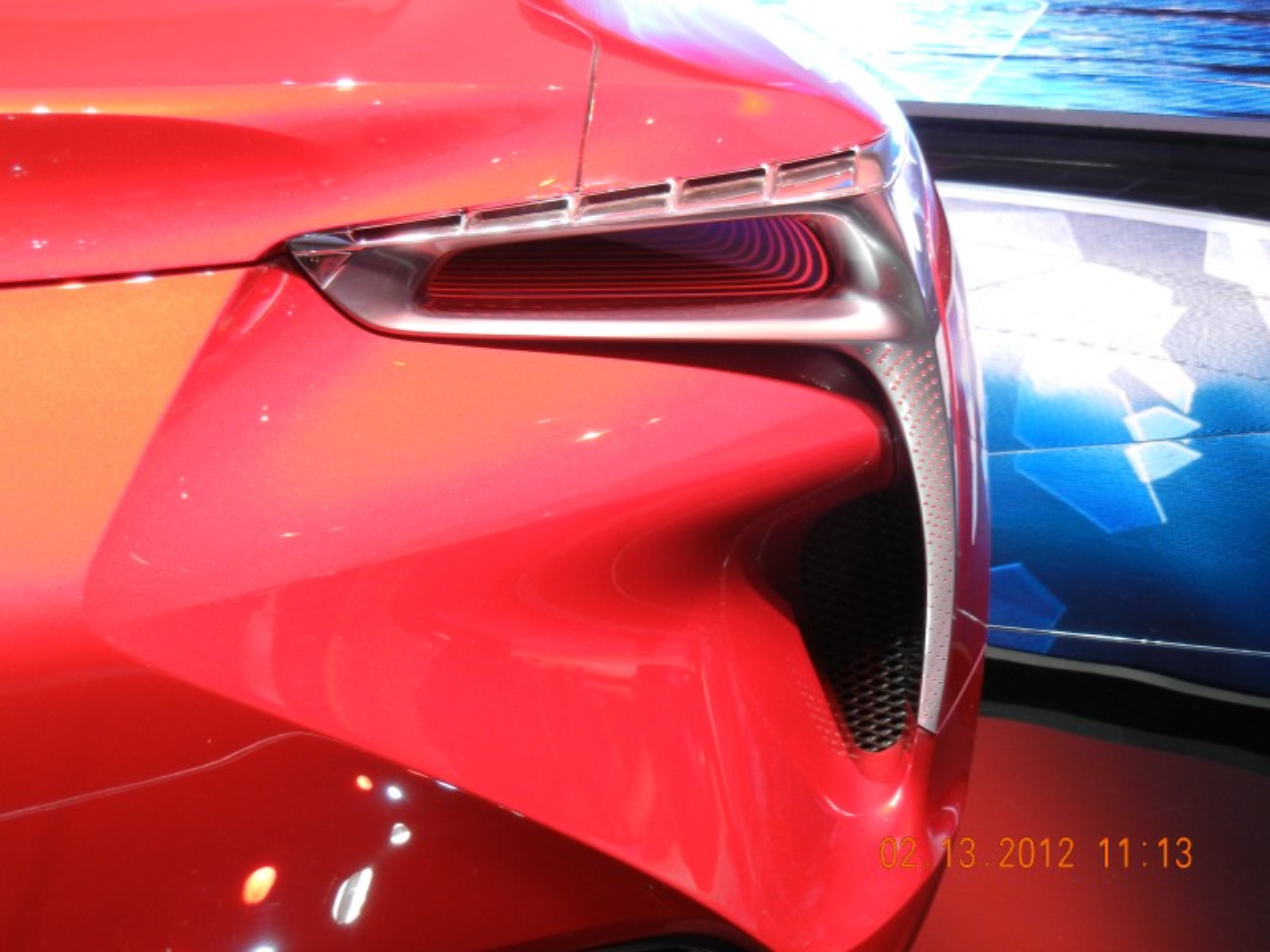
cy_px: 476
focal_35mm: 59
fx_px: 2165
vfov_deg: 24.8
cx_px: 635
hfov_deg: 32.7
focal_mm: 10.6
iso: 330
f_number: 4
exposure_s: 1/60
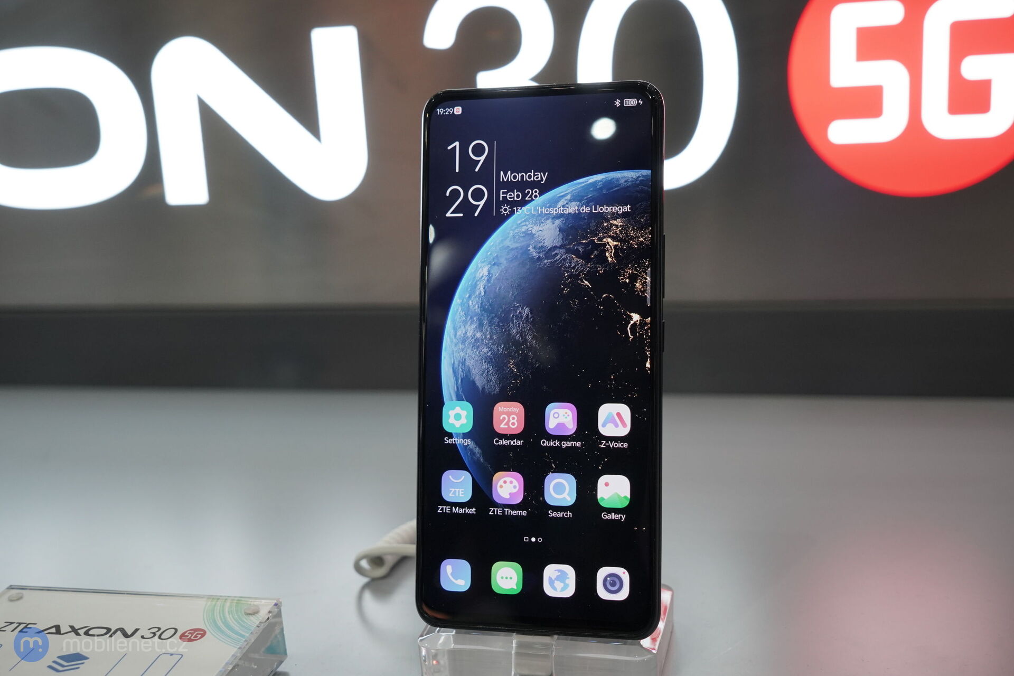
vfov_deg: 32.6
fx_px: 1155
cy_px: 338
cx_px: 507
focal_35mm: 41
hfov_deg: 47.4
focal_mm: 41
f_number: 6.3
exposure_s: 1/160
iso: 1600
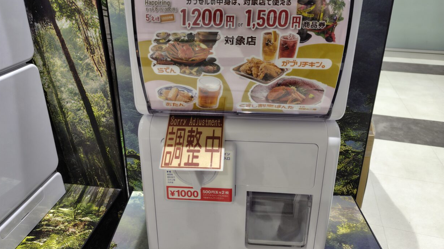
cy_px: 86
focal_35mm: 26
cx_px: 214
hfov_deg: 71.9
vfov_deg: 43.9
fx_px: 306
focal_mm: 5.6
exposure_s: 1/60
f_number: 1.9
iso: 158
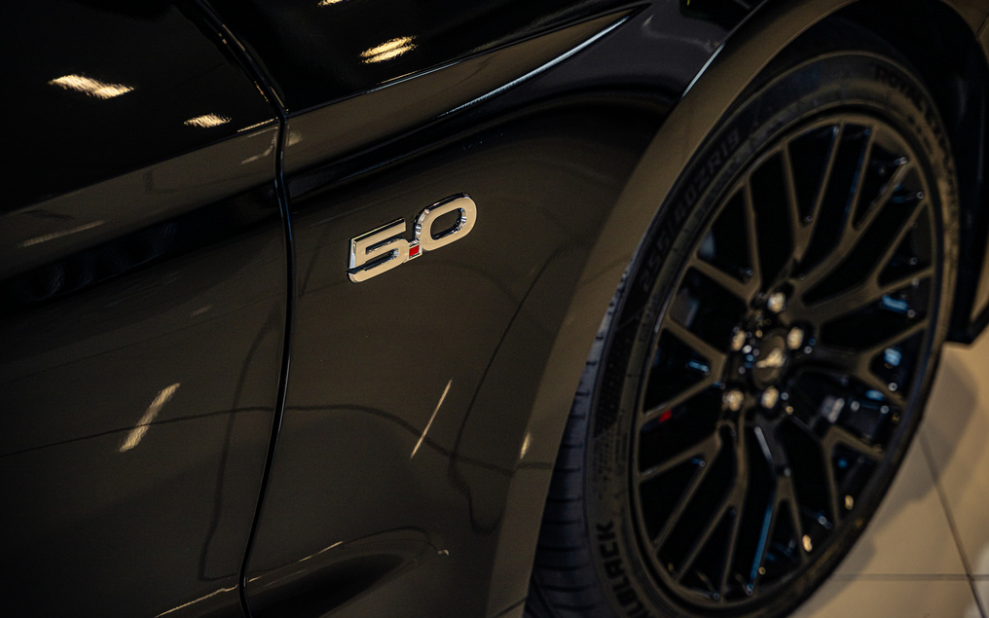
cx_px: 496
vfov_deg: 16.9
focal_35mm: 77
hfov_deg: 26.8
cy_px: 300
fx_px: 2075
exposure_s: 1/200
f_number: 3.5
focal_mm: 75
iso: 250
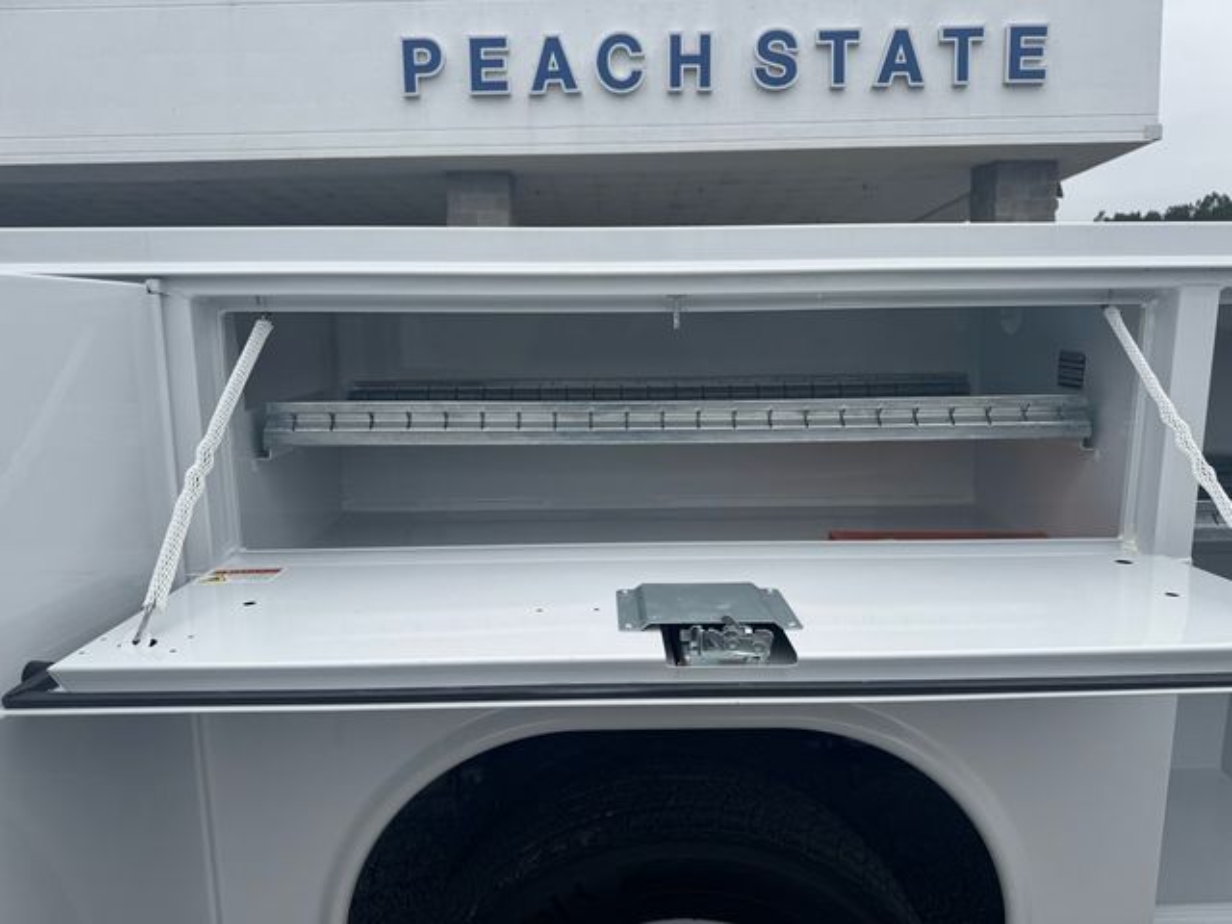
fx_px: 854
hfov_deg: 71.6
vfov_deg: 56.8
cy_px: 462
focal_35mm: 24
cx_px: 616
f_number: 1.78
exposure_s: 1/2710
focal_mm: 6.76
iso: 80
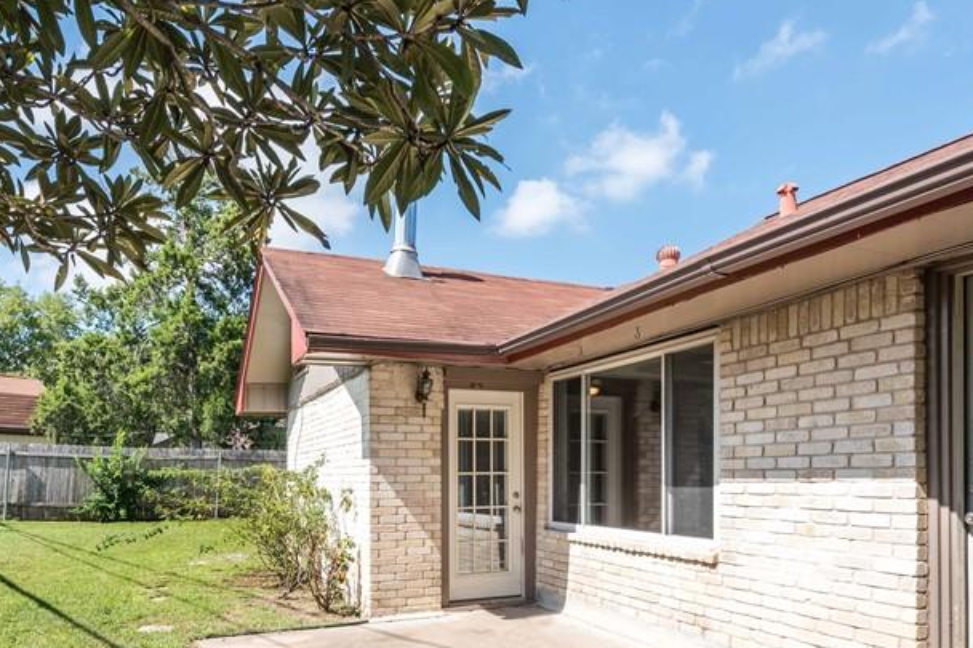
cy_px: 549
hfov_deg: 71.5
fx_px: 675
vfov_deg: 47.5
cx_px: 503
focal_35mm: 25
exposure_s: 1/200
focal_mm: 14
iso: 100
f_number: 13
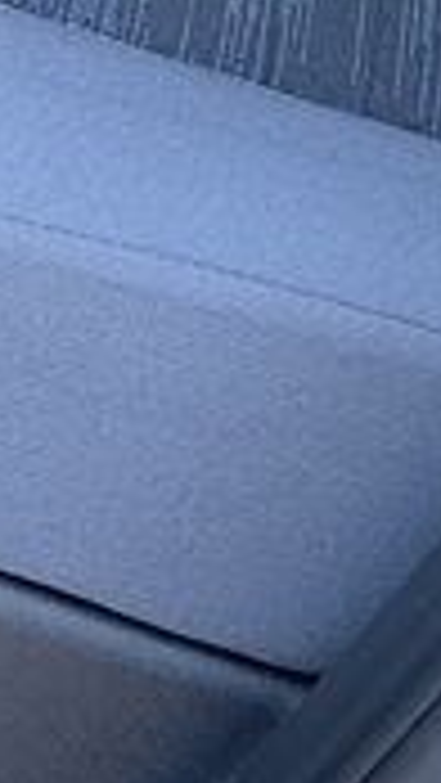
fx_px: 5337
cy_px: -922
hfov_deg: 4.7
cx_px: -70
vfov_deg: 7.9
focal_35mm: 257
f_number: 1.78
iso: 200
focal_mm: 6.76
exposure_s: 1/78
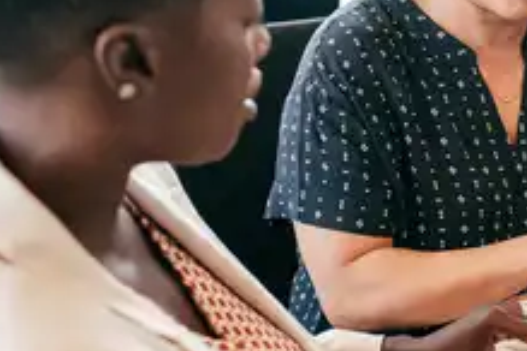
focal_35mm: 92
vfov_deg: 14.8
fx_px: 1347
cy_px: 228
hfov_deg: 21.3
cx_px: 545
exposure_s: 1/125
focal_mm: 35
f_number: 2.5
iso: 640
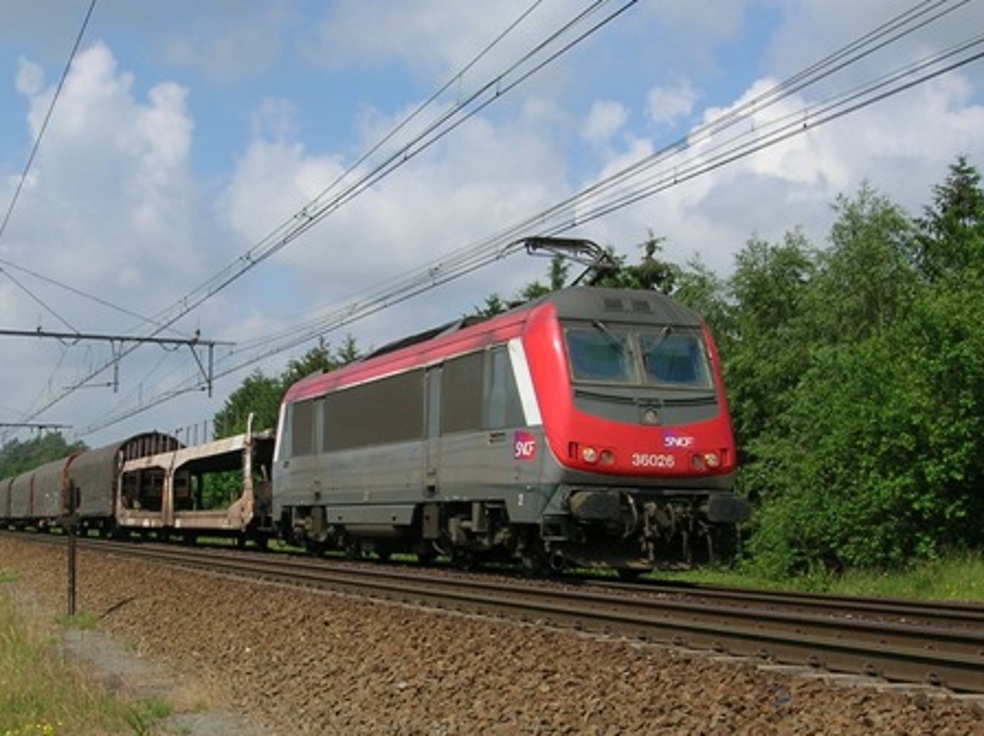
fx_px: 1704
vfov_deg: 24.3
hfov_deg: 32.1
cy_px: 441
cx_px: 378
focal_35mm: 60
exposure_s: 1/493
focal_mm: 7
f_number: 5.2
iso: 50
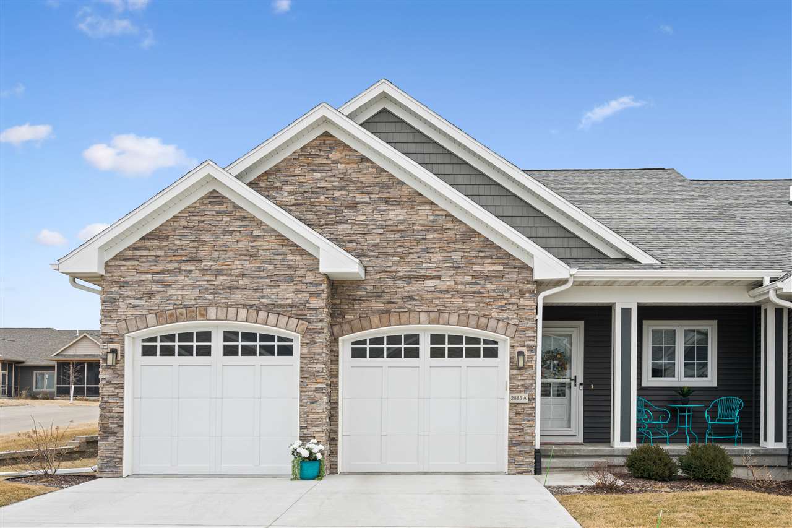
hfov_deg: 61.9
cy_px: 264
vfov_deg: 43.6
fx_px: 660
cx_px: 396
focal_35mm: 30
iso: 400
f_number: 8
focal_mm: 30
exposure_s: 1/60
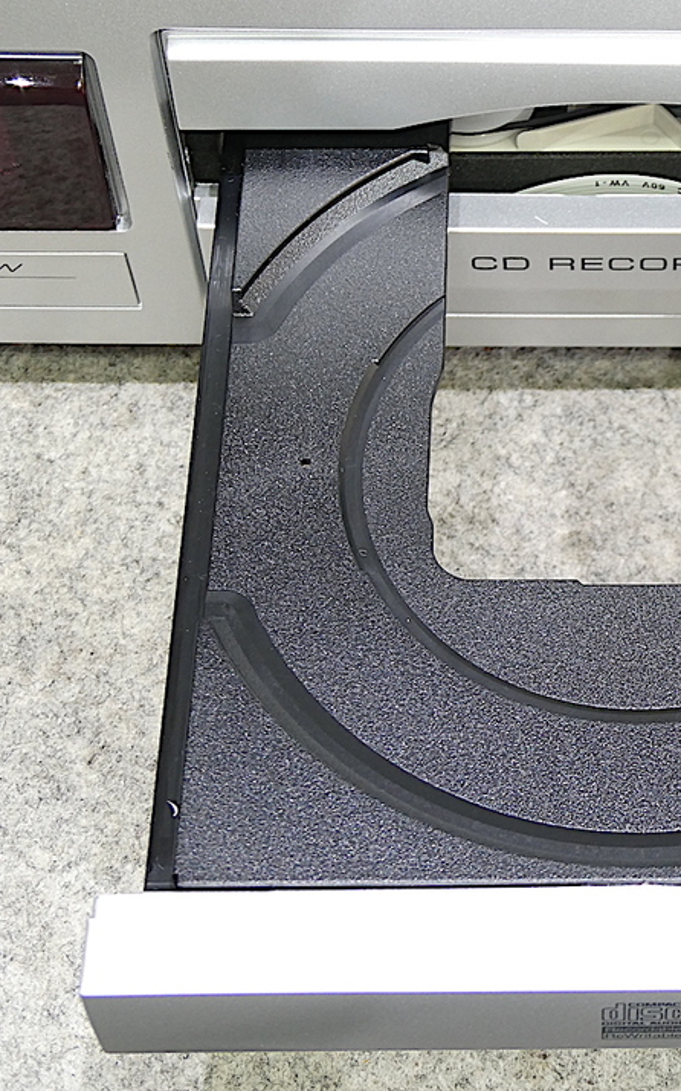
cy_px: 542
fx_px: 2287
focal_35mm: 77
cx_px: 638
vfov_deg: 26.8
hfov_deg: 16.7
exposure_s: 1/6
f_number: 4.1
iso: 200
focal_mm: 9.6
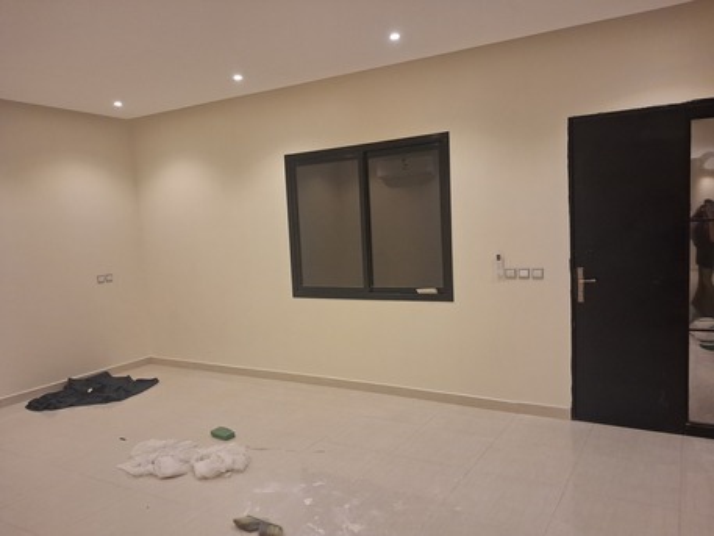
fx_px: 557
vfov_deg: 51.4
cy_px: 268
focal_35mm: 27
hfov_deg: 65.3
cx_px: 357
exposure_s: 1/60
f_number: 1.8
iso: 250
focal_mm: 4
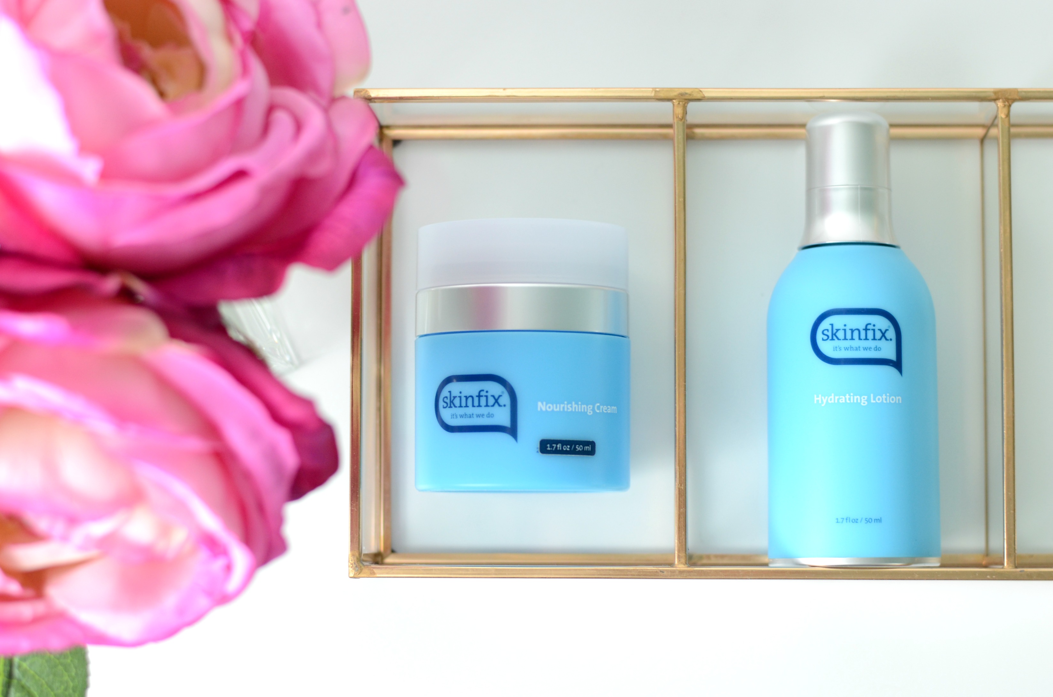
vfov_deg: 18.1
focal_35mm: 75
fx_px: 2189
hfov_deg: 27.0
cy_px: 348
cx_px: 526
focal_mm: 50
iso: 500
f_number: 3.2
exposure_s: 1/160
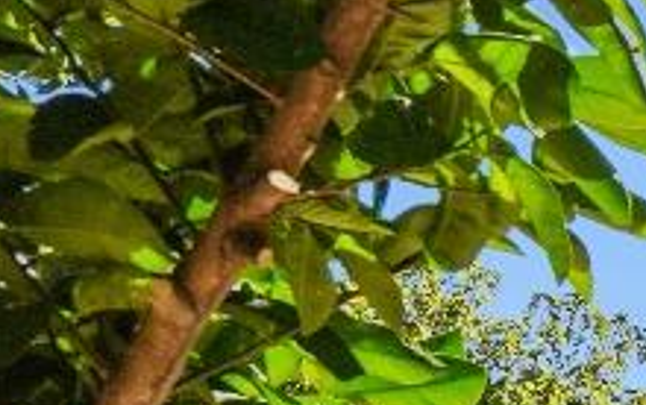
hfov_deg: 11.3
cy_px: 974
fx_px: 1956
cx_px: 1932
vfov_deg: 10.3
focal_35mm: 111
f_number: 8
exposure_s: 1/640
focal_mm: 16
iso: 400
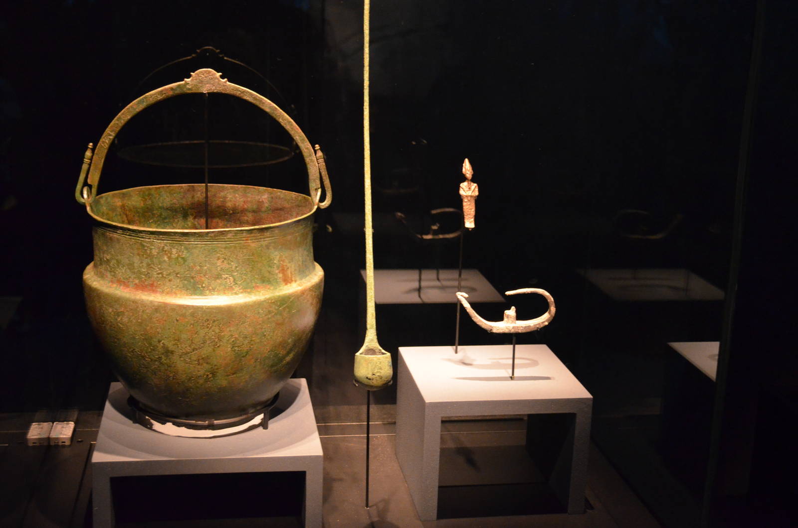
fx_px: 1128
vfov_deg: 26.4
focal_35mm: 51
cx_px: 399
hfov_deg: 39.0
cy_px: 264
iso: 3200
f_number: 5
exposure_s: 1/25
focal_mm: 34
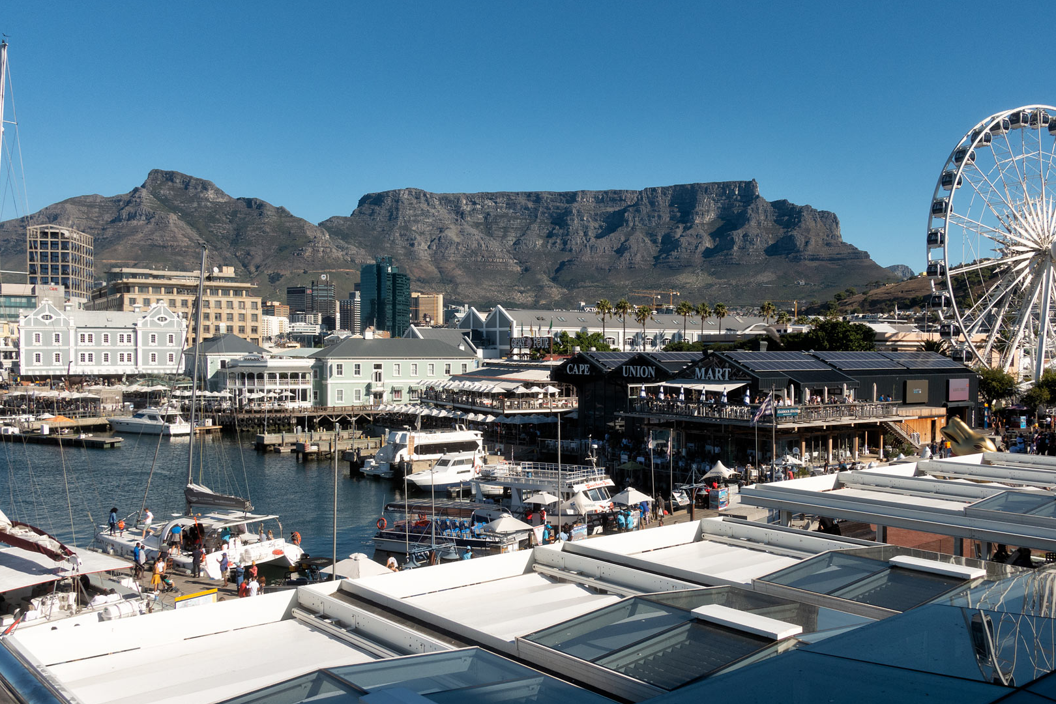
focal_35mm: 32
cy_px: 372
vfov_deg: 41.1
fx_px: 939
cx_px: 570
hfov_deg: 58.6
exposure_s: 1/200
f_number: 4
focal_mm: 8.8
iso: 125
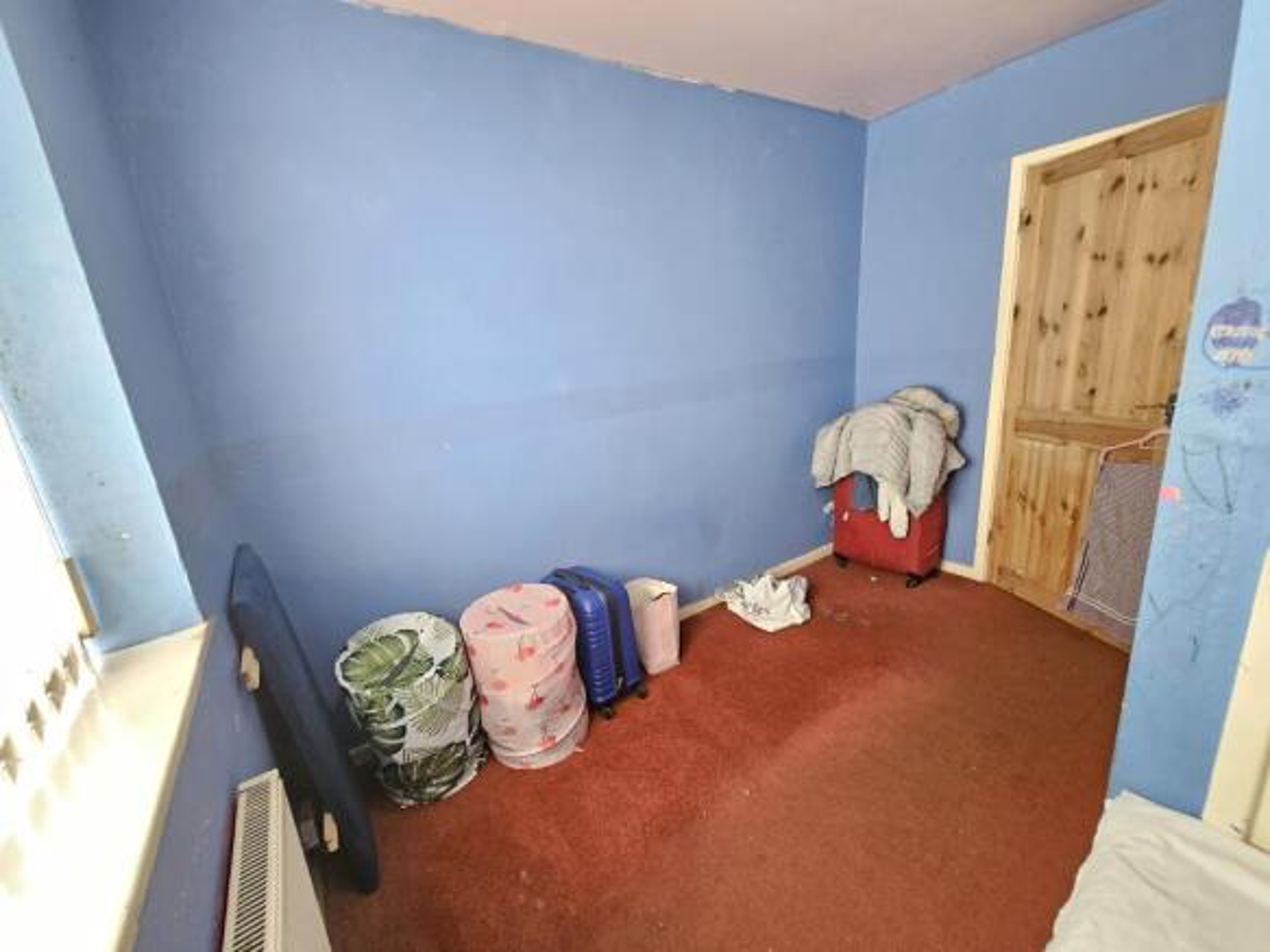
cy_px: 476
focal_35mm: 13
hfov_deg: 106.2
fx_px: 477
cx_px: 635
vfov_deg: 89.9
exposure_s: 1/24
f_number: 2.2
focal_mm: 2.2
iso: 1250
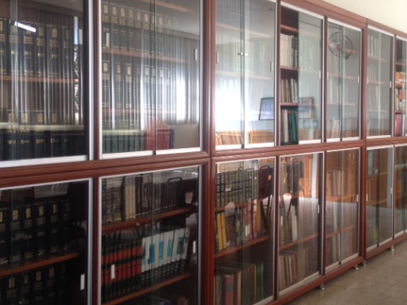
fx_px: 611
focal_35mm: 52
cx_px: 254
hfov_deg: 36.6
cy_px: 138
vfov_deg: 28.0
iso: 50
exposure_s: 1/20
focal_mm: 4.28
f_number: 2.4
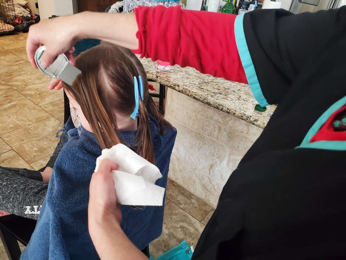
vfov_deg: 53.1
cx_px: 173
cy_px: 130
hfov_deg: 67.3
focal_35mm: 26
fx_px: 260
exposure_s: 1/59
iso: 500
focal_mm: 4.3
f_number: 1.5
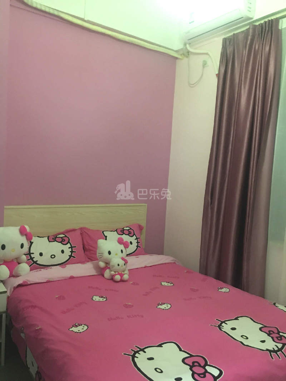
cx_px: 143
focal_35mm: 29
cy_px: 190
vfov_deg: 61.7
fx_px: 320
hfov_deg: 48.2
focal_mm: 4.15
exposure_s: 1/4
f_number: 2.2
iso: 100
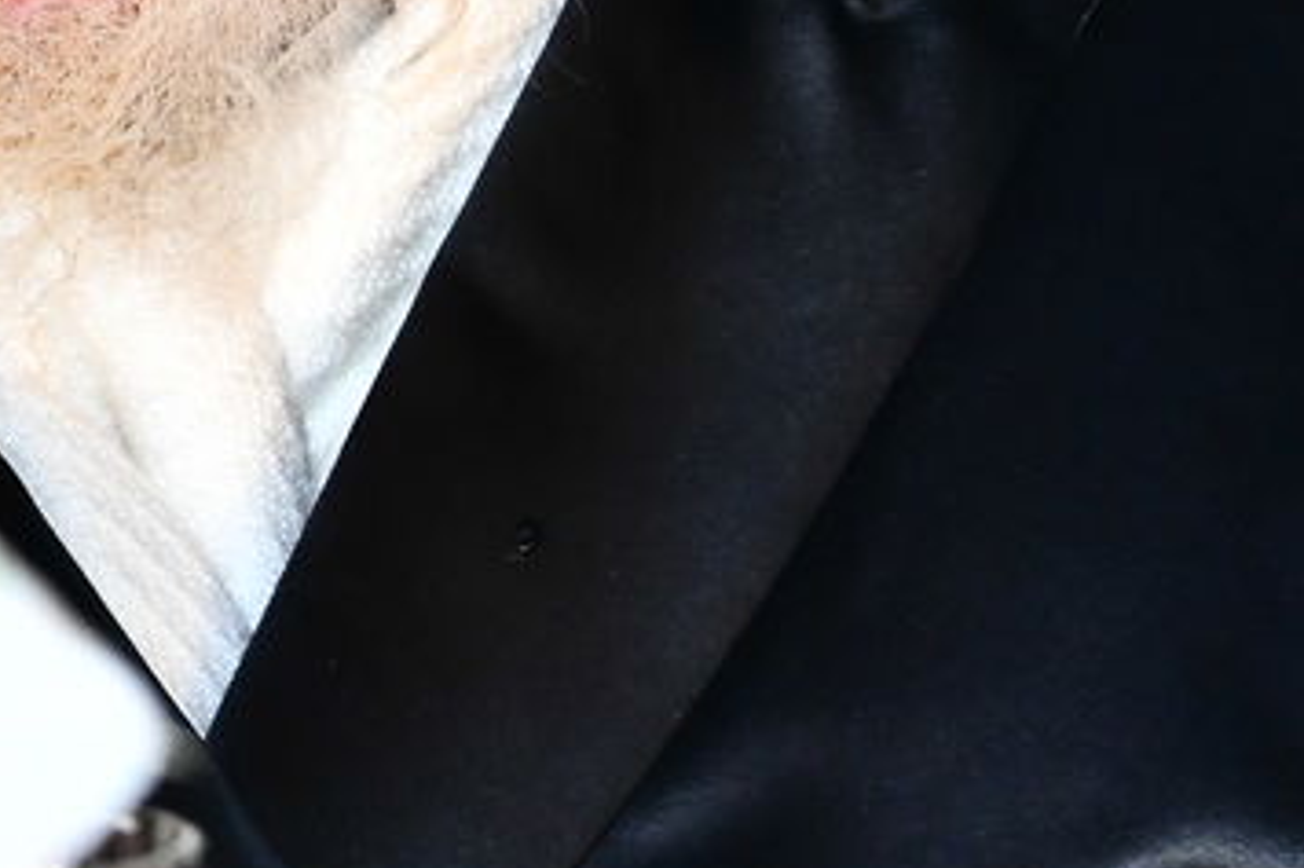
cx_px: -729
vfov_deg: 6.0
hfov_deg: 8.8
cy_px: -328
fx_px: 8254
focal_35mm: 228
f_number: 5.6
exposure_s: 1/125
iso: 2500
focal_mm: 58
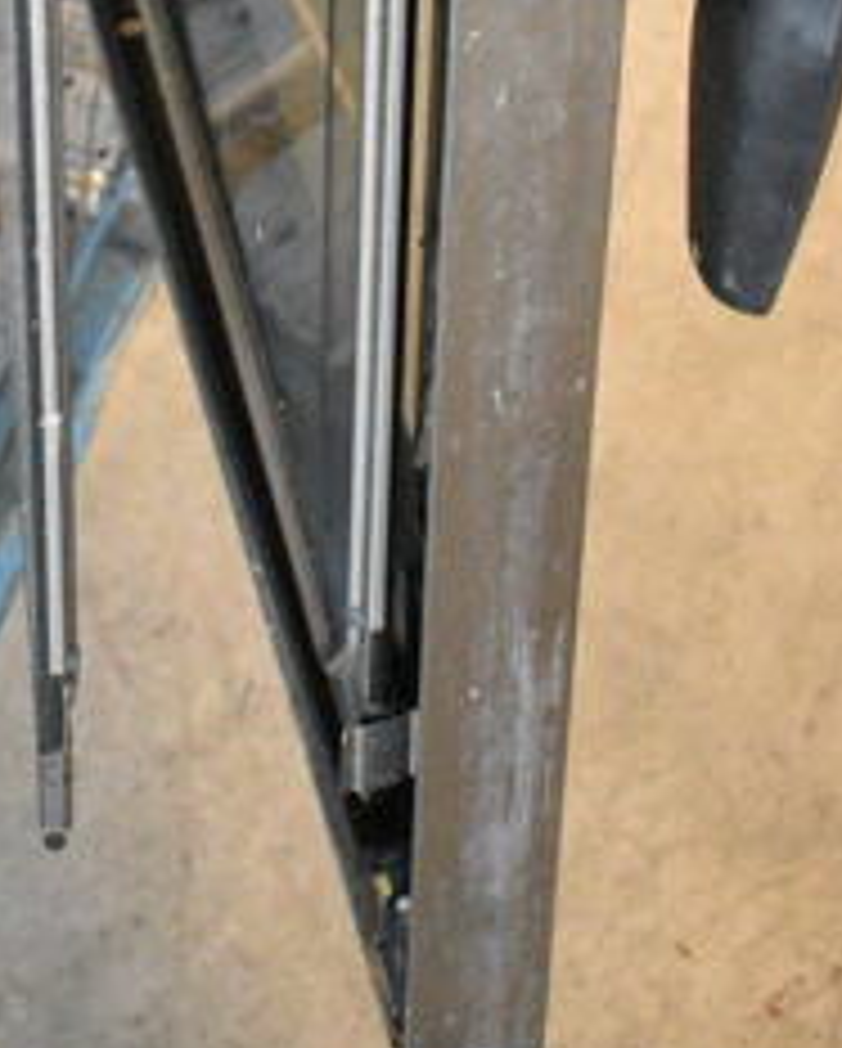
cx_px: 284
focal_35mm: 127
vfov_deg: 13.7
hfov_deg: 12.2
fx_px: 3943
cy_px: -758
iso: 6400
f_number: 4.5
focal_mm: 23
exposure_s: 1/200
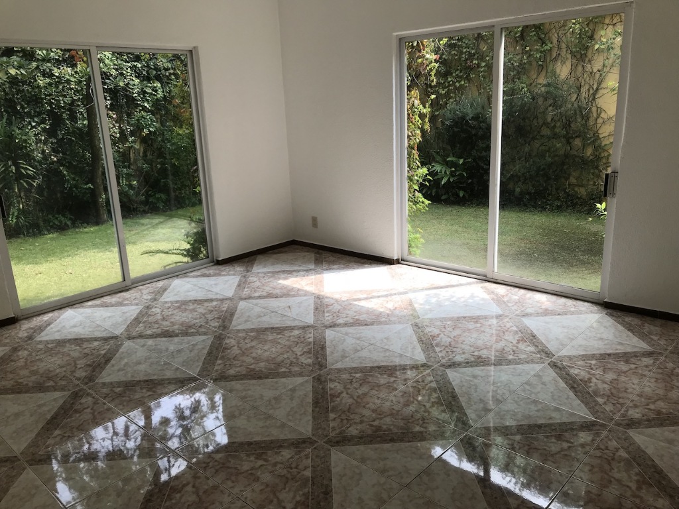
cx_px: 340
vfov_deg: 49.7
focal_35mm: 28
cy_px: 254
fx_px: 549
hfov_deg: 63.4
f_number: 1.8
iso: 20
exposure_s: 1/331
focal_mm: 3.99
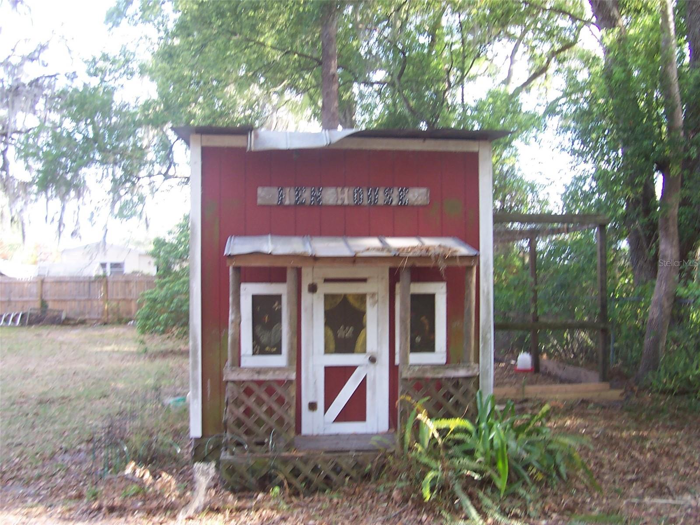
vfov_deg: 38.7
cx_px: 350
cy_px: 262
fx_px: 748
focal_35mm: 37
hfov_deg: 50.1
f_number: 2.8
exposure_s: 1/60
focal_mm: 5.6
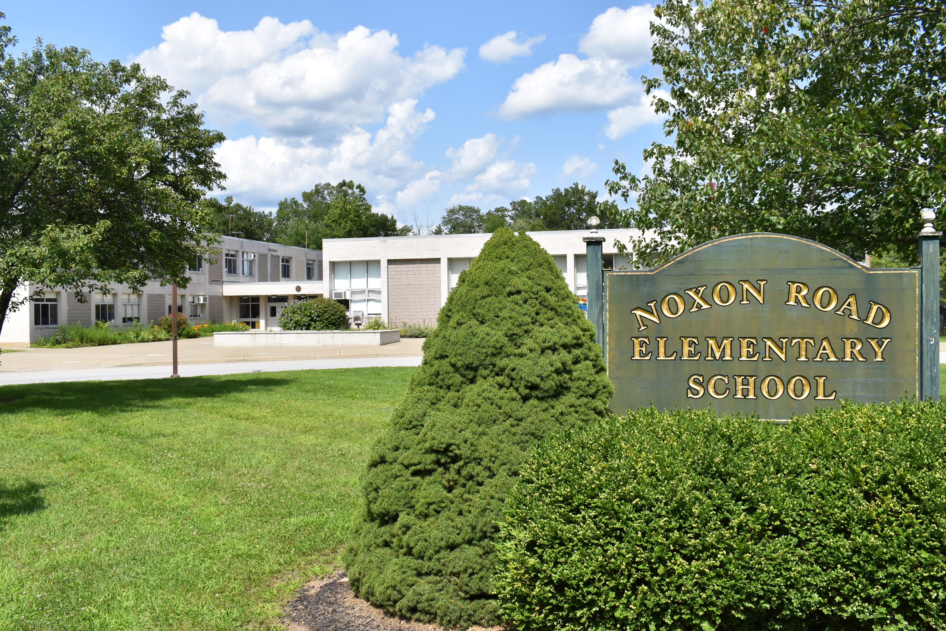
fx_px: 867
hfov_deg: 57.2
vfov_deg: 40.0
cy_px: 316
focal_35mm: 33
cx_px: 473
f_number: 10
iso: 200
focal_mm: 22
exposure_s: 1/400
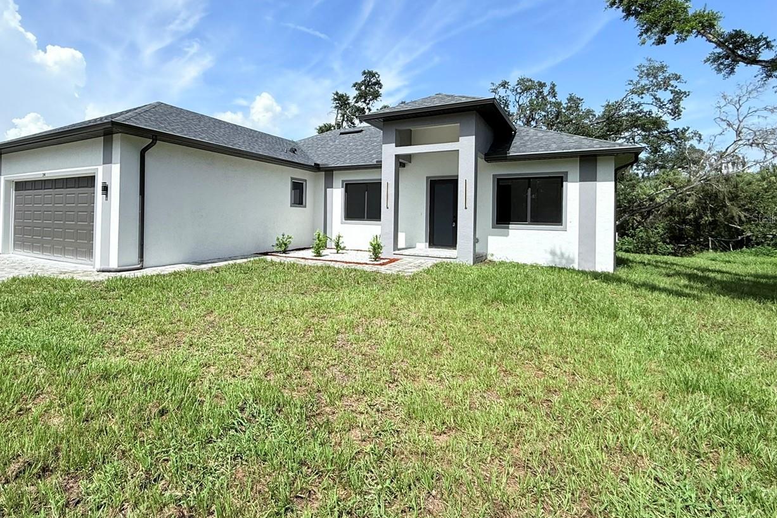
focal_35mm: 19
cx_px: 304
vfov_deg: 64.2
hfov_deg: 85.6
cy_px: 218
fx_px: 410
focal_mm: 2.22
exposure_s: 1/2092
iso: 50
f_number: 2.2
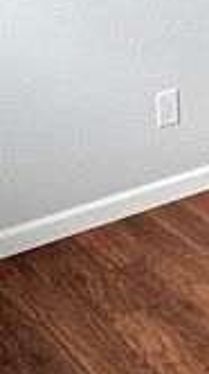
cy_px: -70
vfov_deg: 21.2
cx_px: 360
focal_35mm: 94
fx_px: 929
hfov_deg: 12.0
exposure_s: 1/99
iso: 80
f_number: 2.2
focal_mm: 2.22
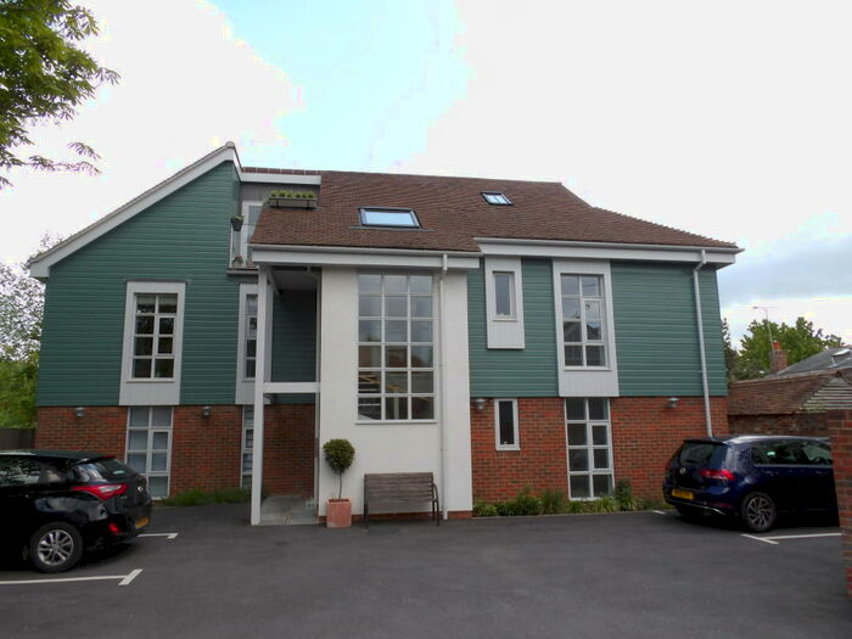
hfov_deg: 71.6
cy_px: 320
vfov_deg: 56.8
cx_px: 426
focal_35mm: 24
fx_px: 591
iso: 100
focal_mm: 4.3
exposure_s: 1/235
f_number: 4.1
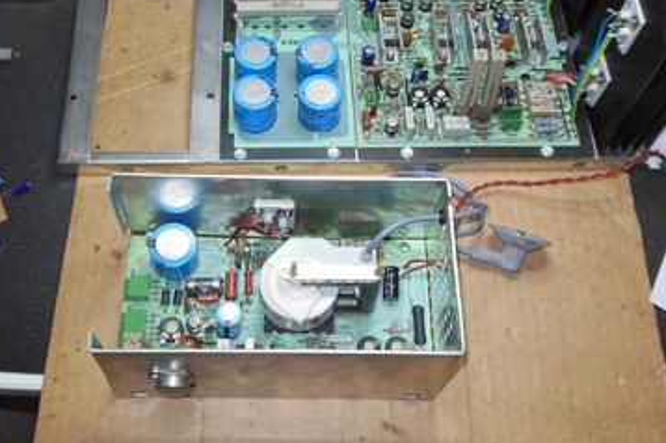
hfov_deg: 45.4
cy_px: 134
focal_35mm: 43
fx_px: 795
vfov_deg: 30.8
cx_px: 309
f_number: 3.5
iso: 125
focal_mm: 6
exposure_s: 1/30
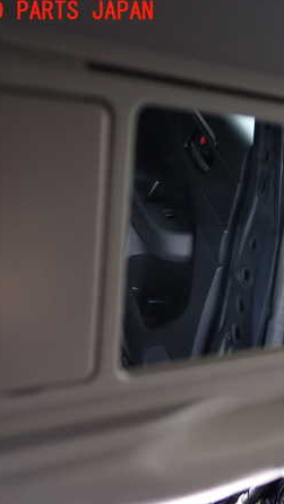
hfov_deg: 25.7
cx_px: 287
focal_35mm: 44
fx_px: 589
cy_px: 252
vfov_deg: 46.4
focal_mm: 5.4
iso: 250
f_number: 2.3
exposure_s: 1/30
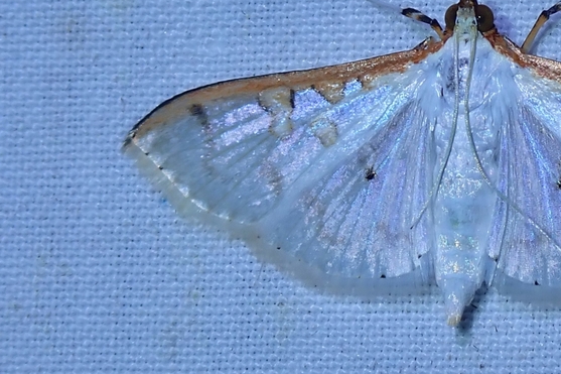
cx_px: 494
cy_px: 134
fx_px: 3318
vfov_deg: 6.4
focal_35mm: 213
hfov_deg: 9.6
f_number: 6.3
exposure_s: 1/800
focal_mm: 18
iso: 100
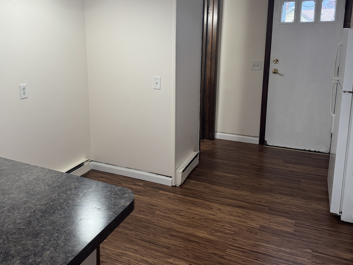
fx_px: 326
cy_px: 99
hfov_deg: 56.1
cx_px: 130
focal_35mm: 32
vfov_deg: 43.8
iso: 200
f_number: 1.78
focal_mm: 6.76
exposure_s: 1/120
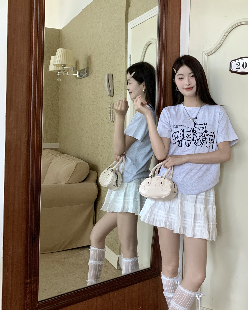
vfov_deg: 44.8
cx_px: 177
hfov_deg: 35.9
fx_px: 376
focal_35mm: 41
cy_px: 159
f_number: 1.8
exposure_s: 1/66
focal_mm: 4.25
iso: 100
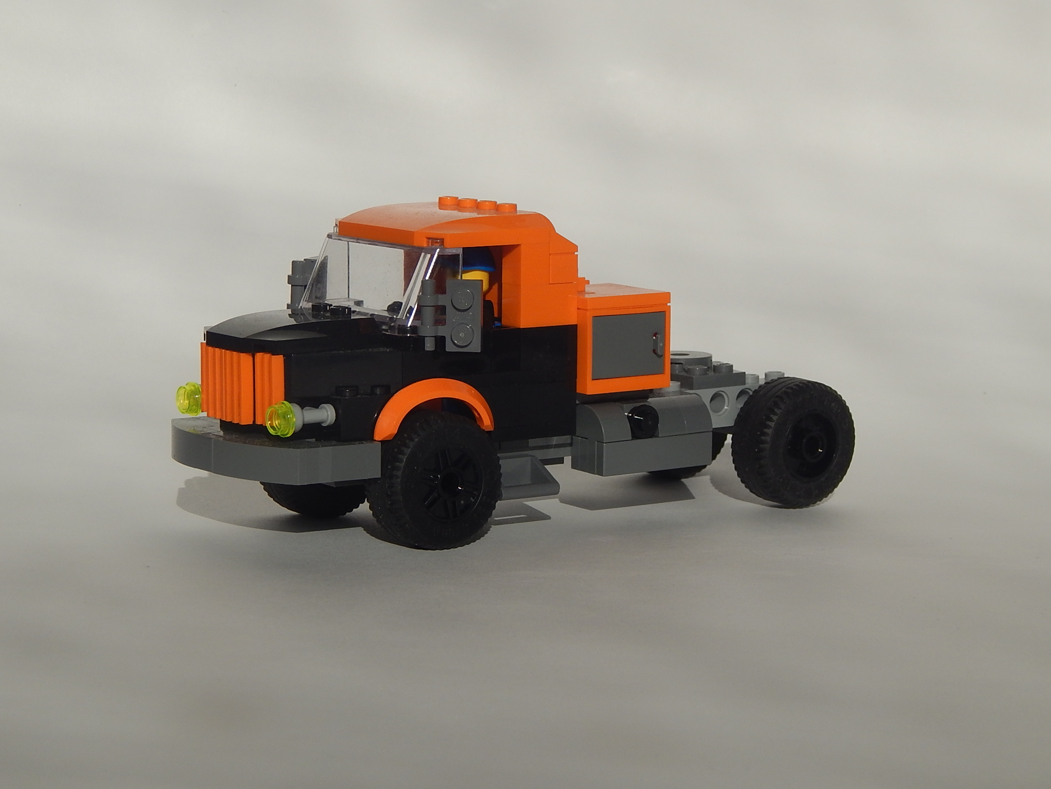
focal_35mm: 112
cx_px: 506
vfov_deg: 13.2
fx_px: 3401
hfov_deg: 17.6
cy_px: 380
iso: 125
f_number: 9
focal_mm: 18.7
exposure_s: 1/640
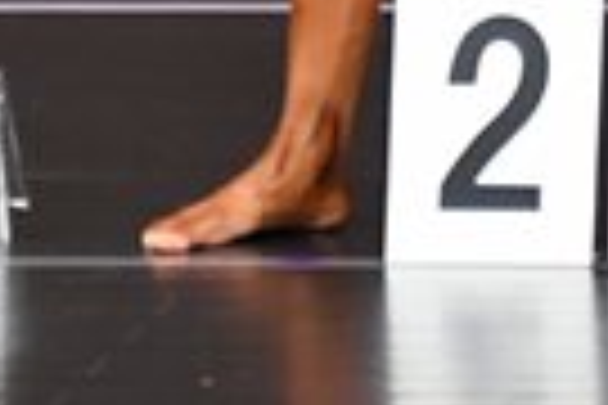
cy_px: -684
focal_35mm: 1642
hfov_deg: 1.3
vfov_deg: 0.8
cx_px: 1286
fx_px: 27729
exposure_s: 1/400
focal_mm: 190
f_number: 5.6
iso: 4000
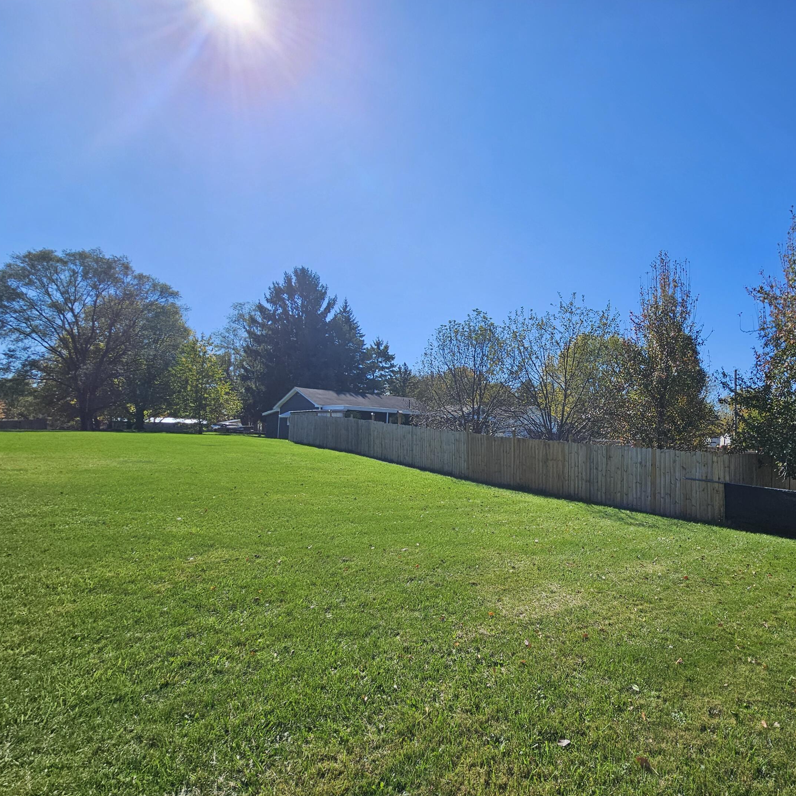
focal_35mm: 16
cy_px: 406
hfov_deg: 83.5
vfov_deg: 87.4
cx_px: 549
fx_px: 416
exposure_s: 1/2866
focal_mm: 2.2
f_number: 2.2
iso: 50
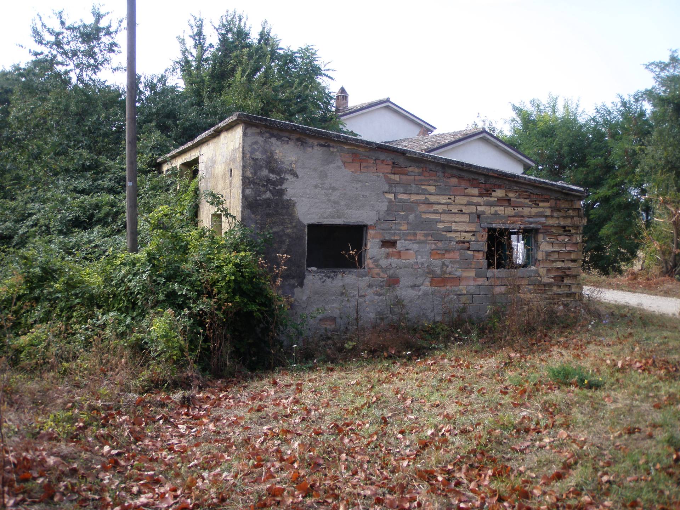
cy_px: 255
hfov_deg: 49.0
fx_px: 746
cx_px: 340
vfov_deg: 37.7
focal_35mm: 38
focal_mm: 6.7
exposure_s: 1/125
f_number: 3.5
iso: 50
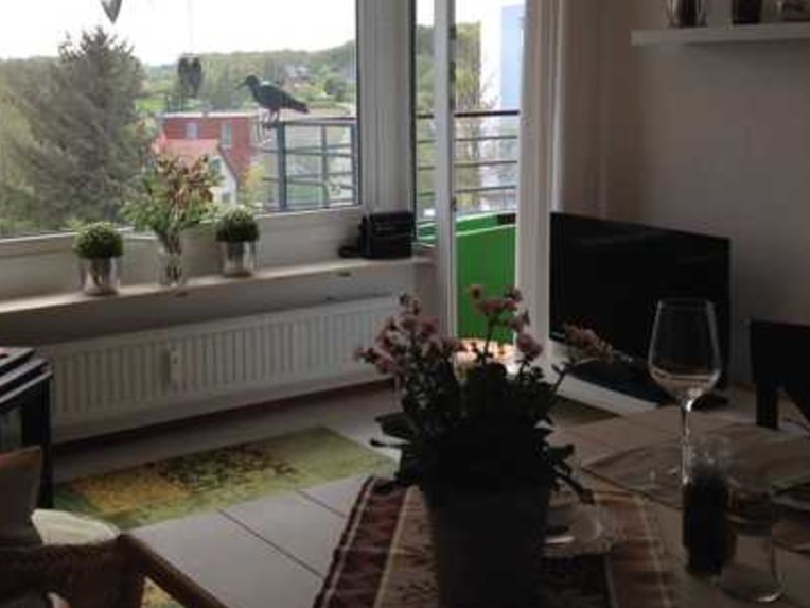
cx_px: 295
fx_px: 1287
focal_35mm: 55
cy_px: 189
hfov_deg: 34.7
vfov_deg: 26.4
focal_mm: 4.28
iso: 50
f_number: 2.4
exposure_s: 1/363
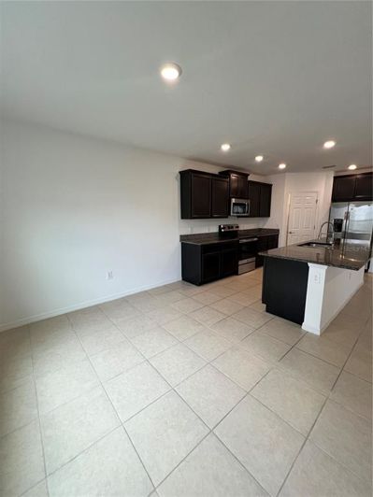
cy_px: 248
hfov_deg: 89.9
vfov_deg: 106.2
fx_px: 187
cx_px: 186
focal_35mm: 13
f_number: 1.8
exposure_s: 1/120
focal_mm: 1.57
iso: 125
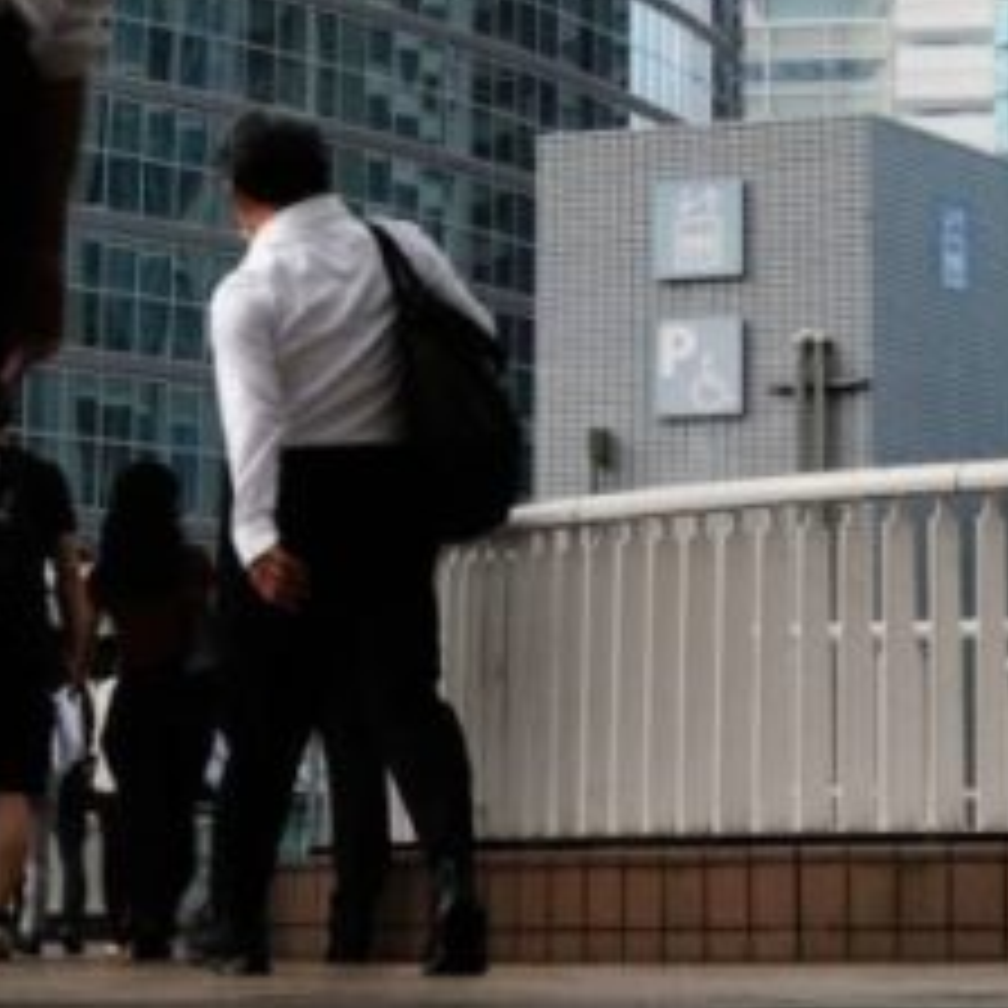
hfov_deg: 11.3
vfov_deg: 10.9
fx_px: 5106
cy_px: -511
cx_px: 603
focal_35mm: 155
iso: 800
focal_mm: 23
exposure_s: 1/120
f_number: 14
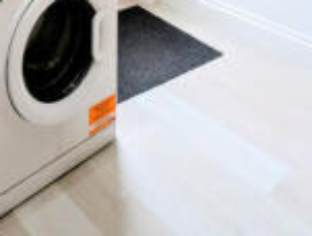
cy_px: -189
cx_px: 10
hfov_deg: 37.4
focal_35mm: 46
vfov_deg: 21.2
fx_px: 416
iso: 37
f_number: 1.95
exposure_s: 1/146
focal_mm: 2.23
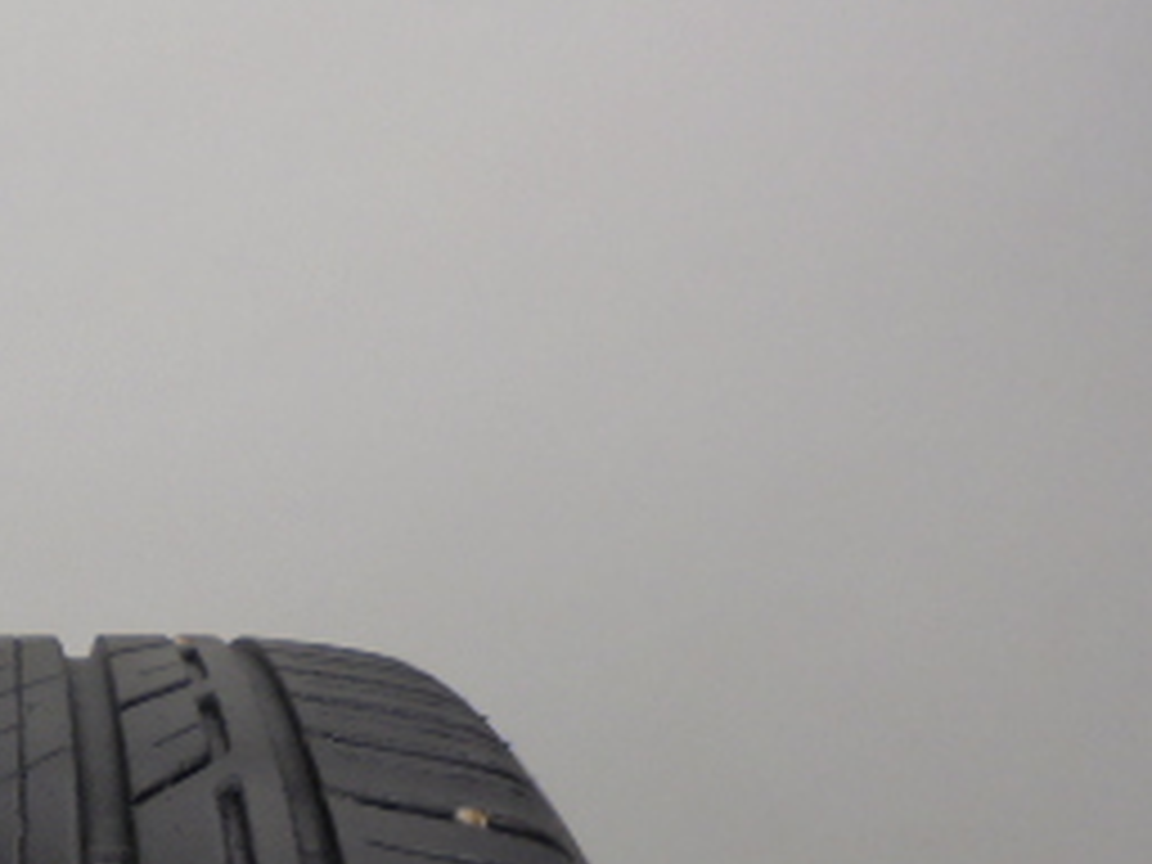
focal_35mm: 65
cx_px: -50
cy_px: 738
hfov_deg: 27.7
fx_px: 2163
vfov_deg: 22.2
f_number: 3.5
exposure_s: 1/30
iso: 100
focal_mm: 4.6
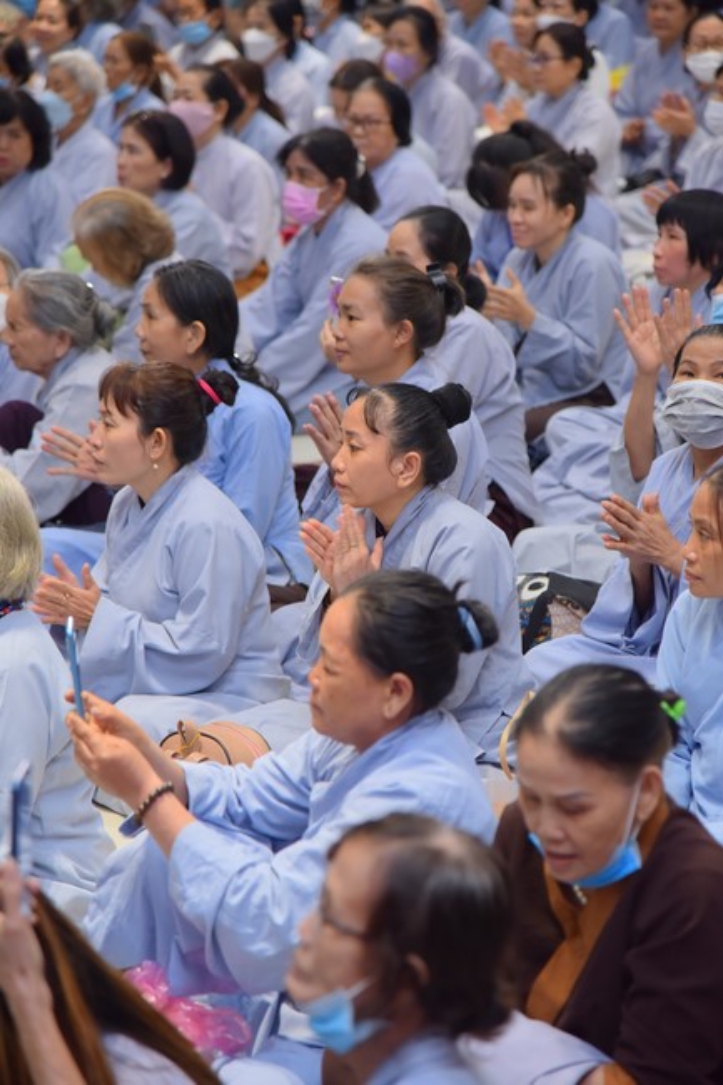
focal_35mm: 120
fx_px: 3617
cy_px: 542
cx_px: 362
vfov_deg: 17.1
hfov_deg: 11.4
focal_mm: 120
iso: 1250
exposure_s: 1/160
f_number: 4.5
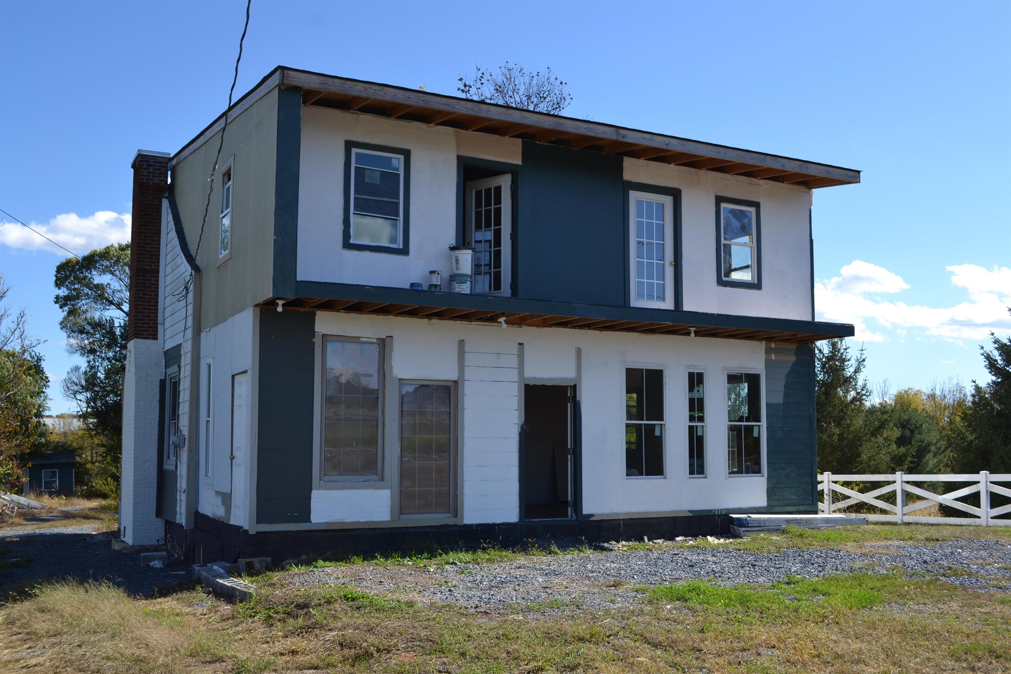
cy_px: 337
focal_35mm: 36
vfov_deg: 36.9
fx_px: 1011
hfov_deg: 53.1
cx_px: 506
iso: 100
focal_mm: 24
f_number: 8
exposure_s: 1/250
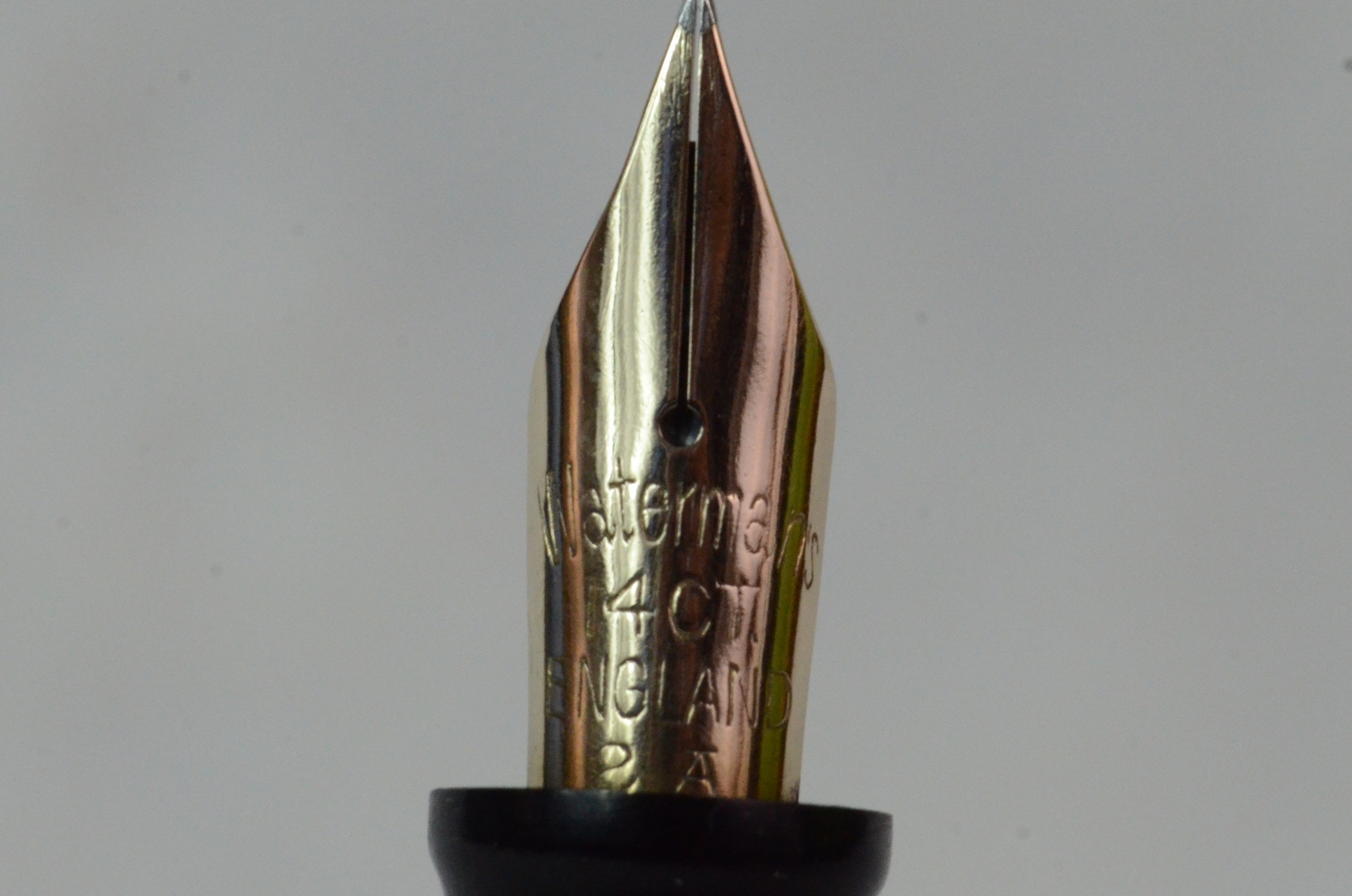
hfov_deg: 8.6
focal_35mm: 241
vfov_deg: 5.7
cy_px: 410
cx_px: 626
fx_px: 9024
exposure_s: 1/30
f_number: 20
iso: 2500
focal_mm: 105
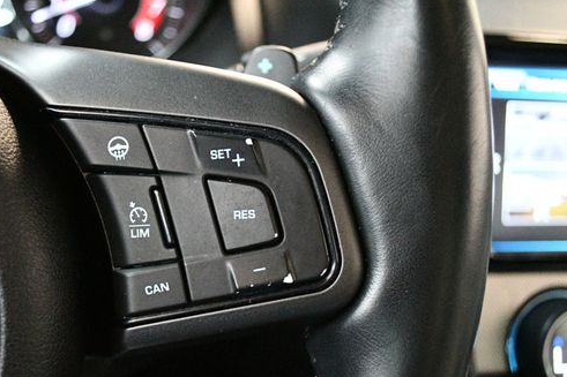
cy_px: 237
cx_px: 224
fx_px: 677
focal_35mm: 43
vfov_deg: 31.0
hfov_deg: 45.2
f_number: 4
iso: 9000
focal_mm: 22
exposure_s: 1/60
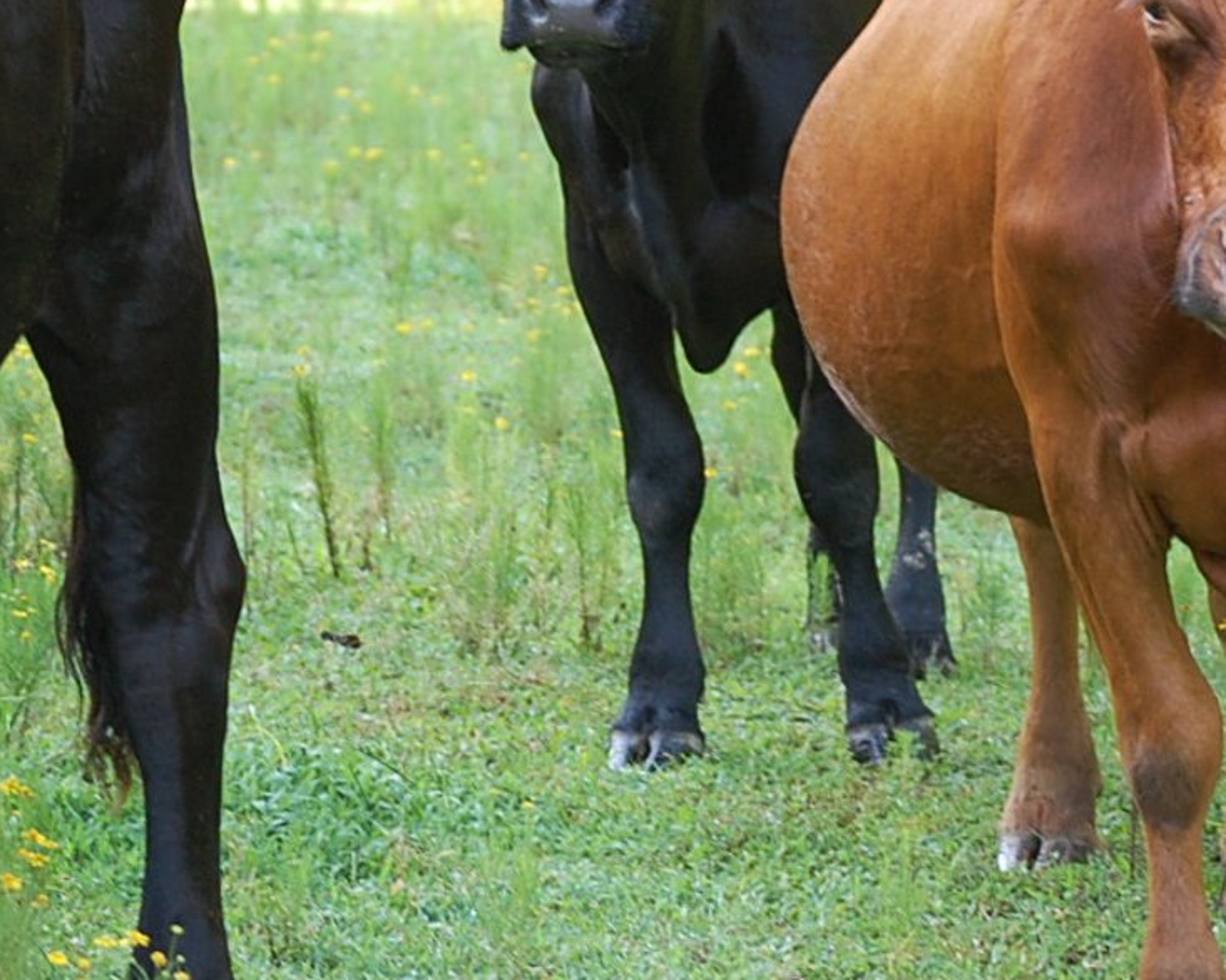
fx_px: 8561
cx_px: 797
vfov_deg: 6.5
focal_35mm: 236
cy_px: 176
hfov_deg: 8.2
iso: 450
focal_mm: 72
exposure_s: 1/125
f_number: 4.2
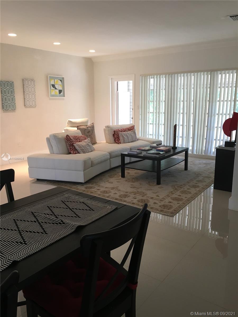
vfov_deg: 61.7
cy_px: 158
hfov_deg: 48.2
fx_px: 266
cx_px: 119
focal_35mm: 29
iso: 80
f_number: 2.2
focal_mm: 4.15
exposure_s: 1/30
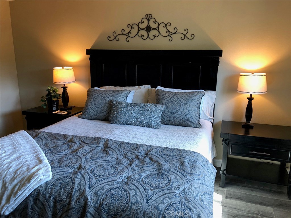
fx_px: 235
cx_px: 146
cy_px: 109
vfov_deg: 49.7
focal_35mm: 28
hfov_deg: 63.4
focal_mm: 3.99
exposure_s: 1/24
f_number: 1.8
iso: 40
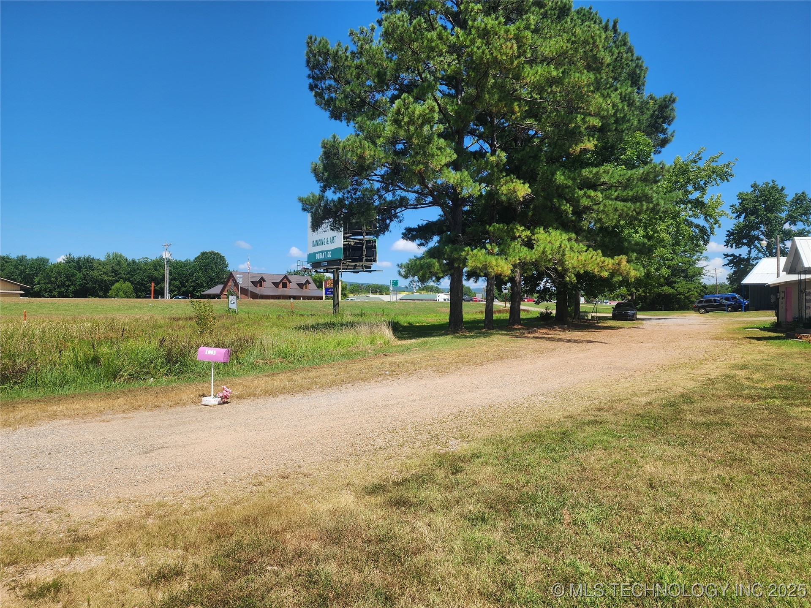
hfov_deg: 73.9
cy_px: 304
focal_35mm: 23
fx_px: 539
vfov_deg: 58.9
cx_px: 406
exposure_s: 1/939
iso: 12
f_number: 1.8
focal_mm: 6.4
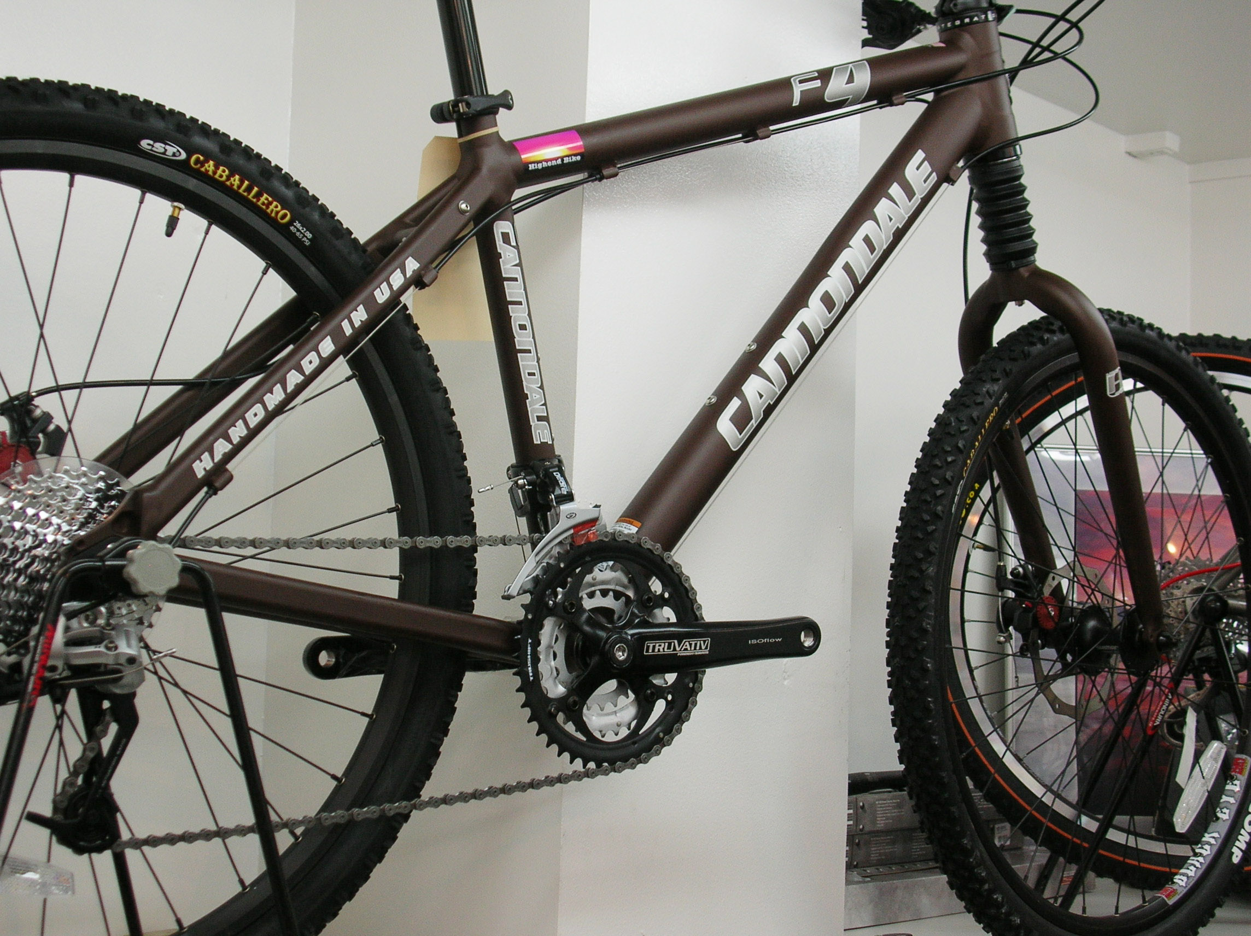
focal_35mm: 58
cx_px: 626
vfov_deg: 25.2
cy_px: 468
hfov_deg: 33.3
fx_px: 2094
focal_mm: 9.6
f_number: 3.5
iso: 51
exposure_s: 1/30
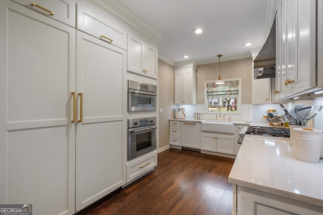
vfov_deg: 73.7
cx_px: 162
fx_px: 144
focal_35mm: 16
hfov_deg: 96.7
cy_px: 108
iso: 640
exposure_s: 1/125
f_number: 8
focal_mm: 16
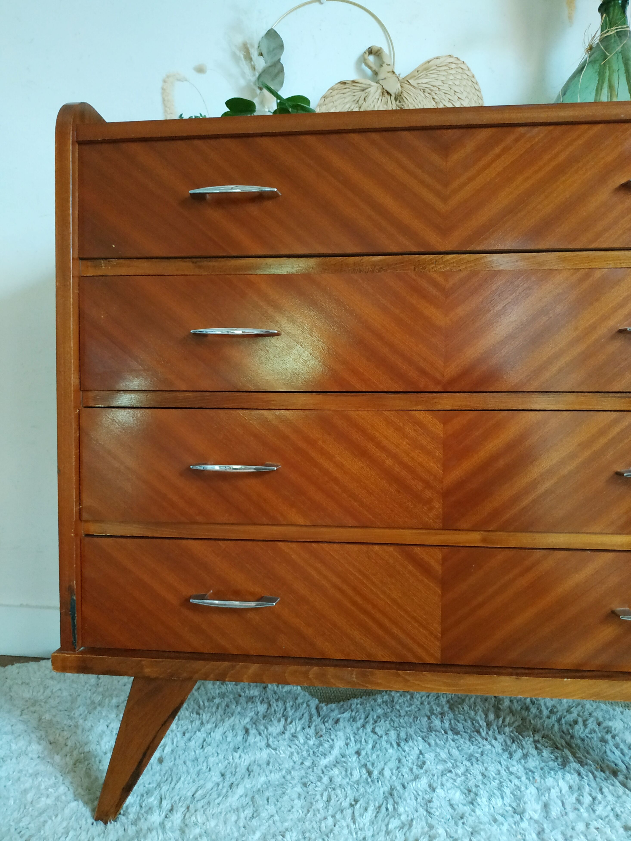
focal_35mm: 24
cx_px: 316
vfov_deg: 71.6
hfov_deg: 56.8
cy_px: 420
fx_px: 583
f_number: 1.9
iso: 1250
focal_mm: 3.94
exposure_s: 1/20
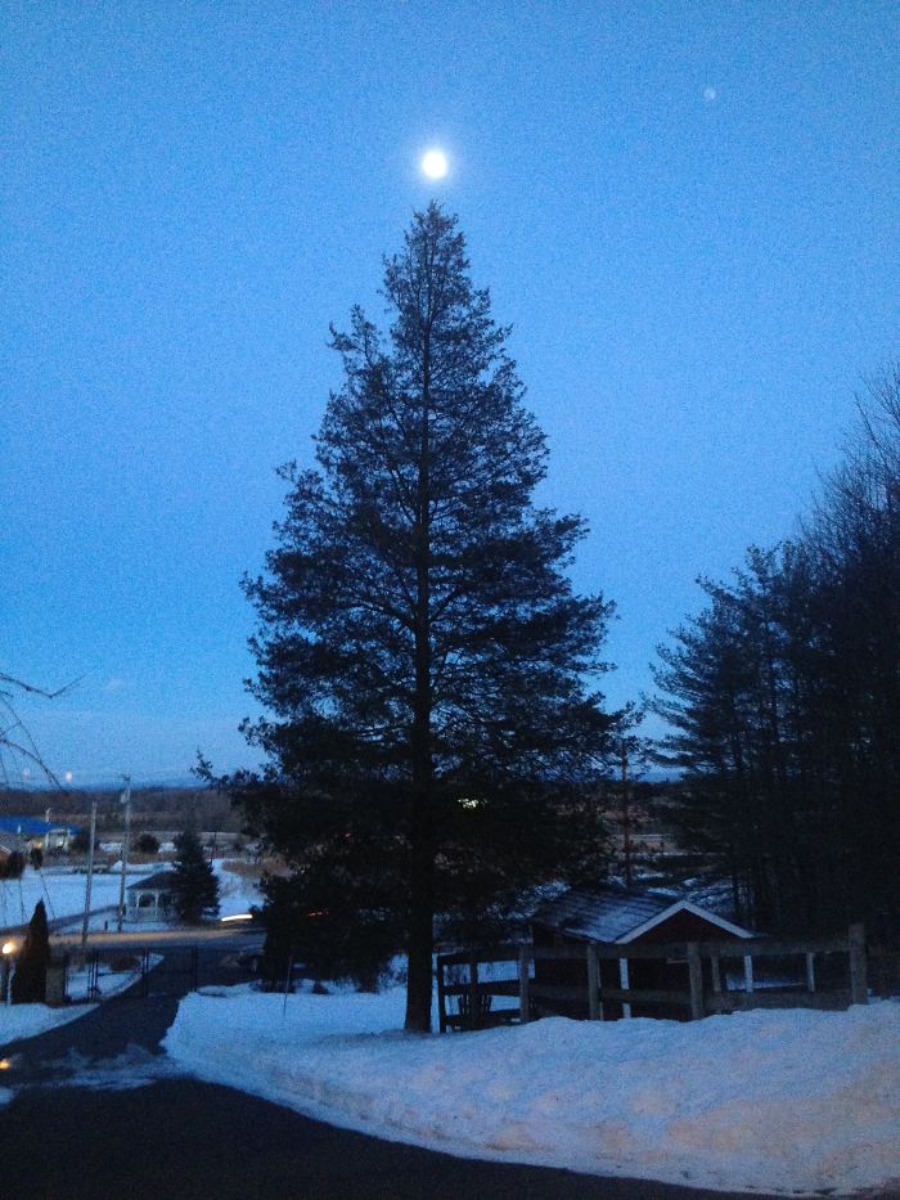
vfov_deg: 52.6
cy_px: 600
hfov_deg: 40.7
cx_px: 450
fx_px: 1213
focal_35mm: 35
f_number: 2.4
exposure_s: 1/15
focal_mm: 4.28
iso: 400
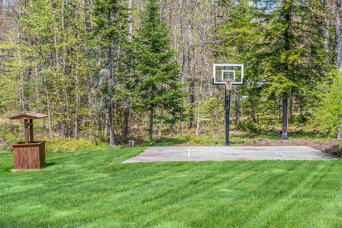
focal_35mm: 54
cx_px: 219
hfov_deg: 36.6
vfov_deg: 25.1
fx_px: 513
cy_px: 106
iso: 100
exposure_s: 1/160
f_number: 9
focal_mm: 20
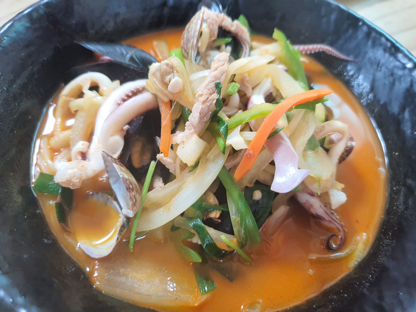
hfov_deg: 67.3
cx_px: 208
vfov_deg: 53.1
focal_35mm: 26
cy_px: 156
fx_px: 312
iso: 320
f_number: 1.5
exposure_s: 1/40
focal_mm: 4.3
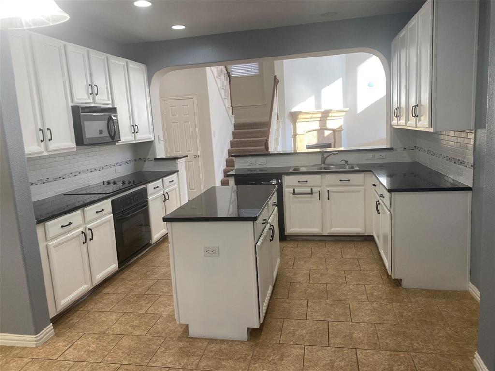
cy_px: 186
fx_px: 372
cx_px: 248
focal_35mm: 26
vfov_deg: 53.1
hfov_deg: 67.3
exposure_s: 1/120
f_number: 1.8
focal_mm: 4.25
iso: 100
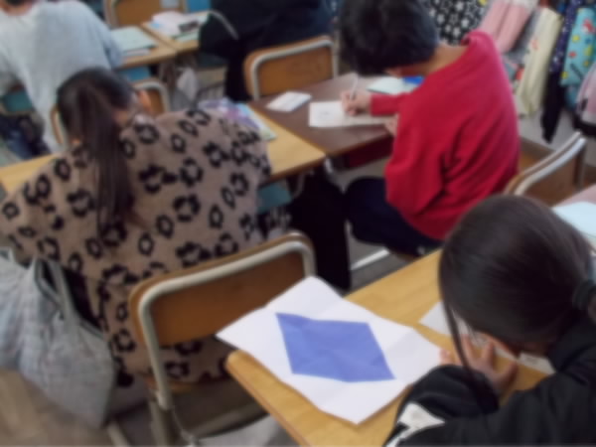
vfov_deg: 48.2
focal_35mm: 29
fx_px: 499
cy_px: 224
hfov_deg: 61.7
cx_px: 298
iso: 400
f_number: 3.3
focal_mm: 4.1
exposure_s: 1/160
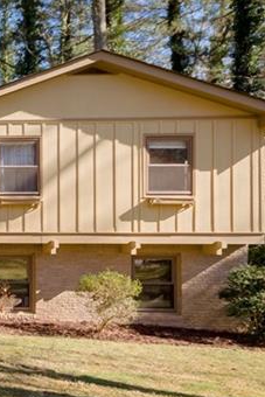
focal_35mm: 50
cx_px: -219
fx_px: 546
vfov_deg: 39.9
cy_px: 189
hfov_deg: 19.7
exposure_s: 1/250
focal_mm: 11
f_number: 8
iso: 200
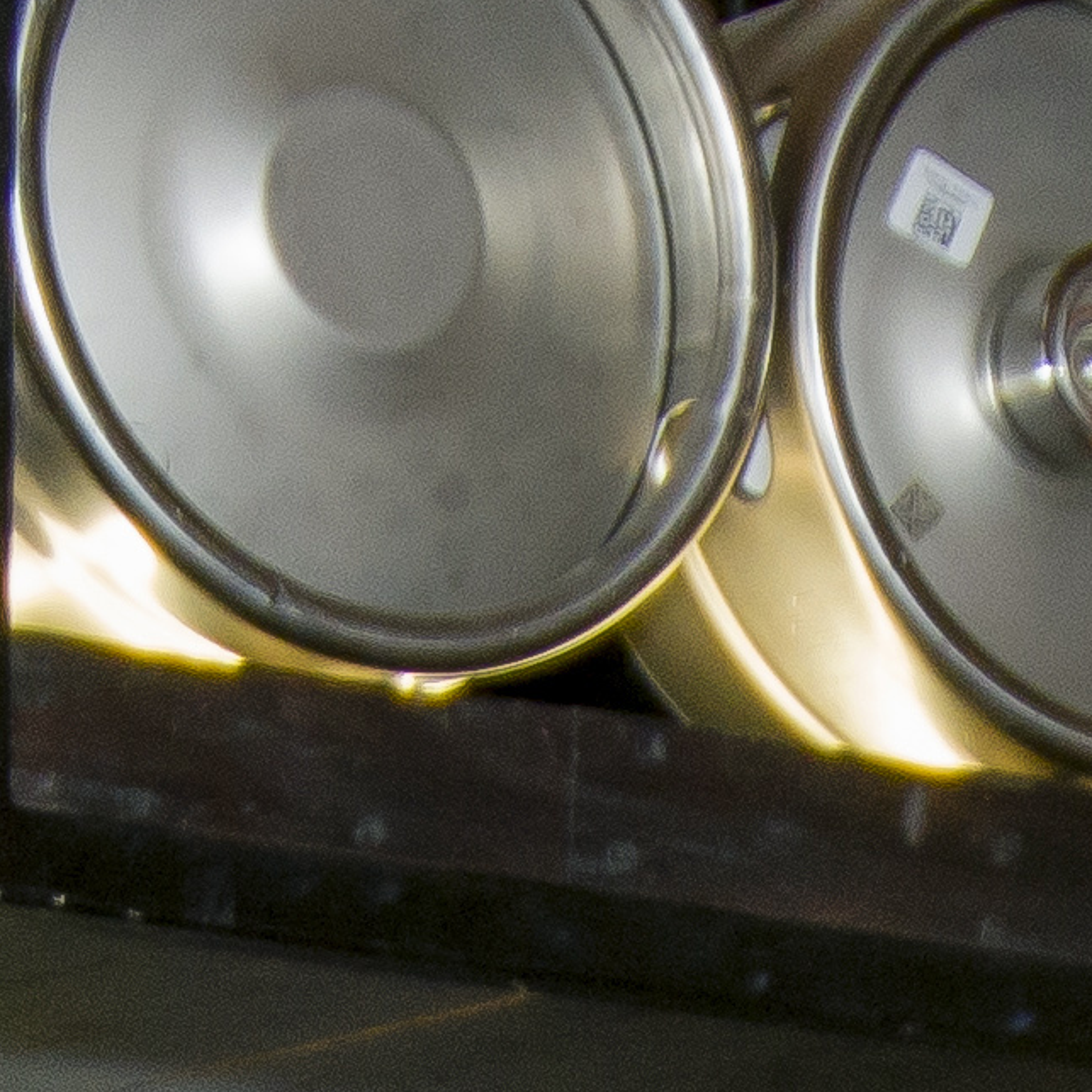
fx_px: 9458
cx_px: 1615
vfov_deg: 6.2
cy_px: 2930
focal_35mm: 265
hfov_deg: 6.5
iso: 640
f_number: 4
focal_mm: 24
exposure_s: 1/160
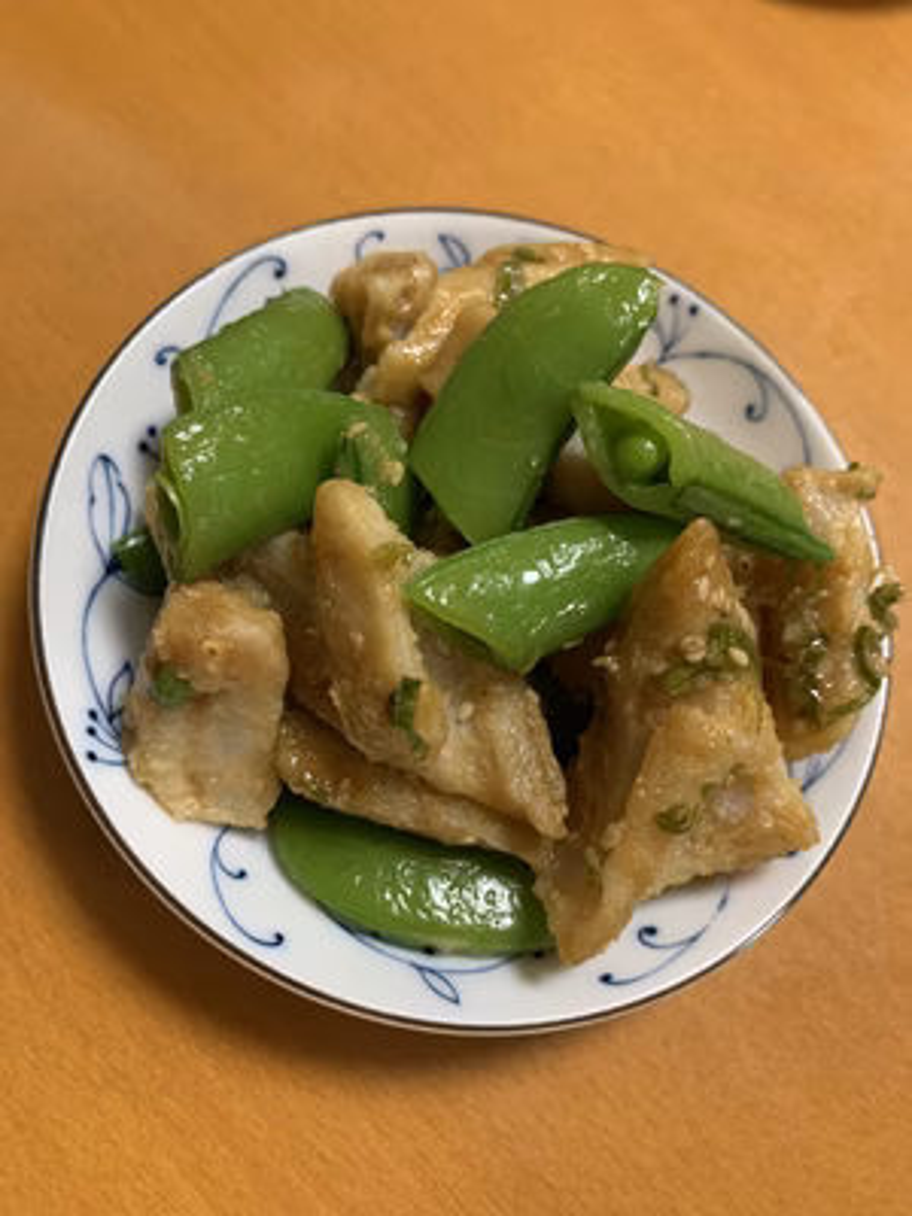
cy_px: 608
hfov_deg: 53.1
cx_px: 456
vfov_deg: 67.3
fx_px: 913
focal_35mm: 26
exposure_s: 1/50
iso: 80
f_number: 1.8
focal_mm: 4.25
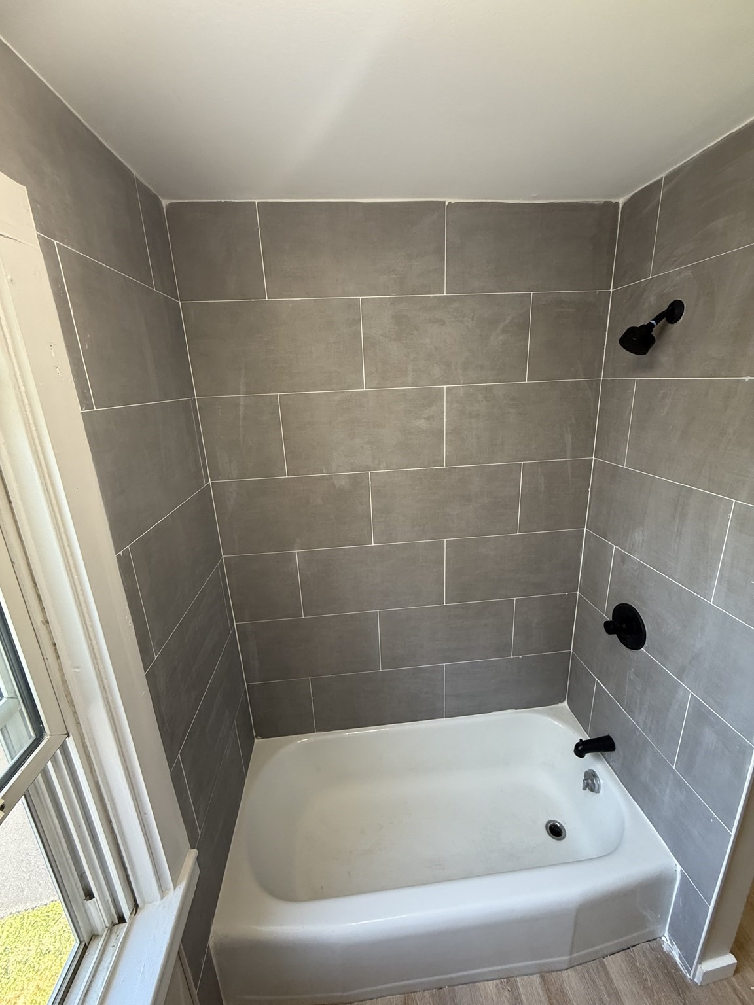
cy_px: 502
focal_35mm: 14
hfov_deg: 85.7
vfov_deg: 102.1
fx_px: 407
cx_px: 377
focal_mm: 2.22
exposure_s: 1/60
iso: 200
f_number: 2.2
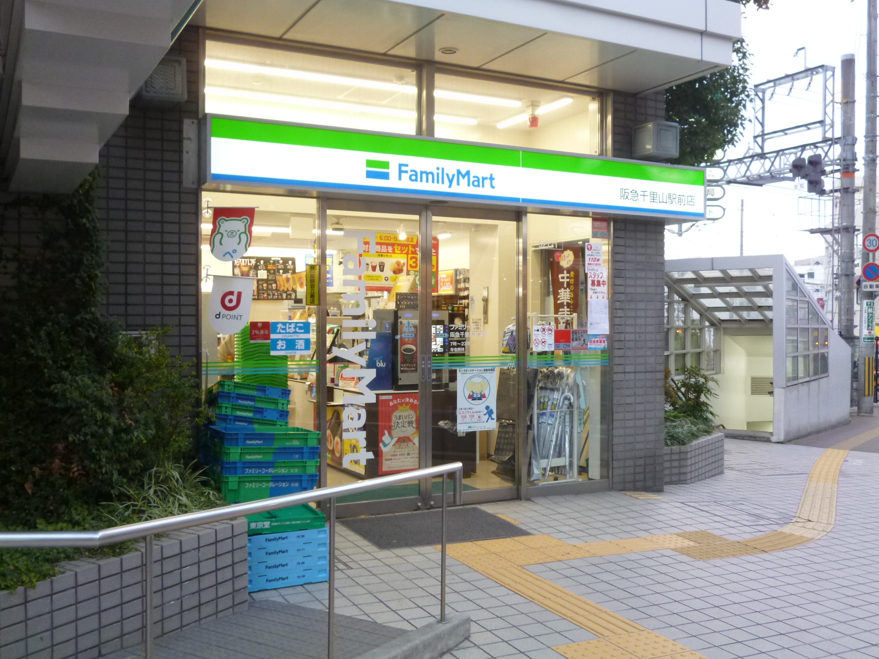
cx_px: 440
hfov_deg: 54.0
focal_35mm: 34
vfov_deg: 41.8
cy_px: 330
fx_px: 863
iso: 320
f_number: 2.9
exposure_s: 1/60
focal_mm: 6
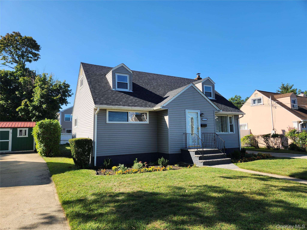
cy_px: 115
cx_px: 154
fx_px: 204
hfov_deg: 73.9
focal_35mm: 23
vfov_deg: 58.9
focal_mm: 5.4
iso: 20
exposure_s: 1/955
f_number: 1.8
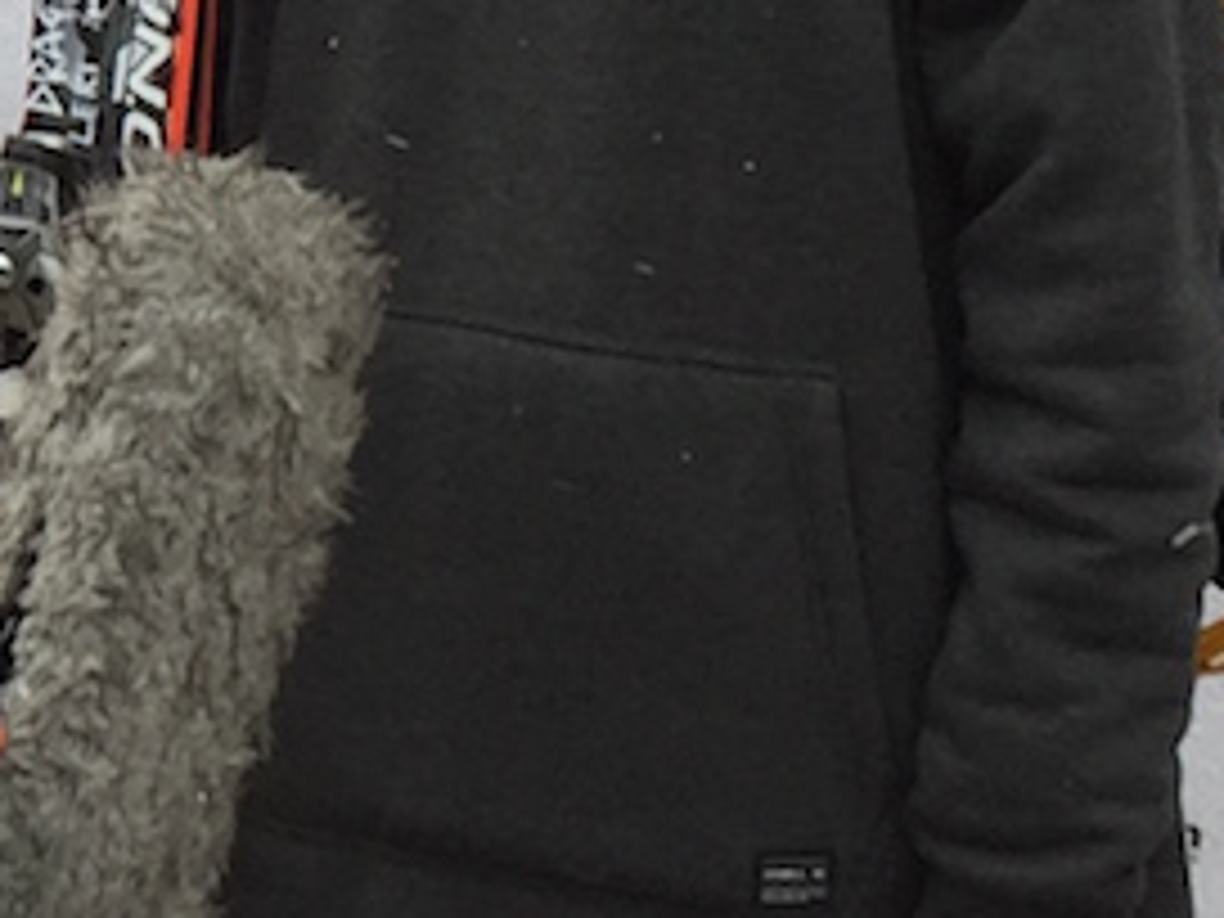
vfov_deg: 8.5
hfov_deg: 11.1
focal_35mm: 173
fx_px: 6117
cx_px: -518
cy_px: -290
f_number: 2.2
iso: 32
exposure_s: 1/267
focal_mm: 4.15
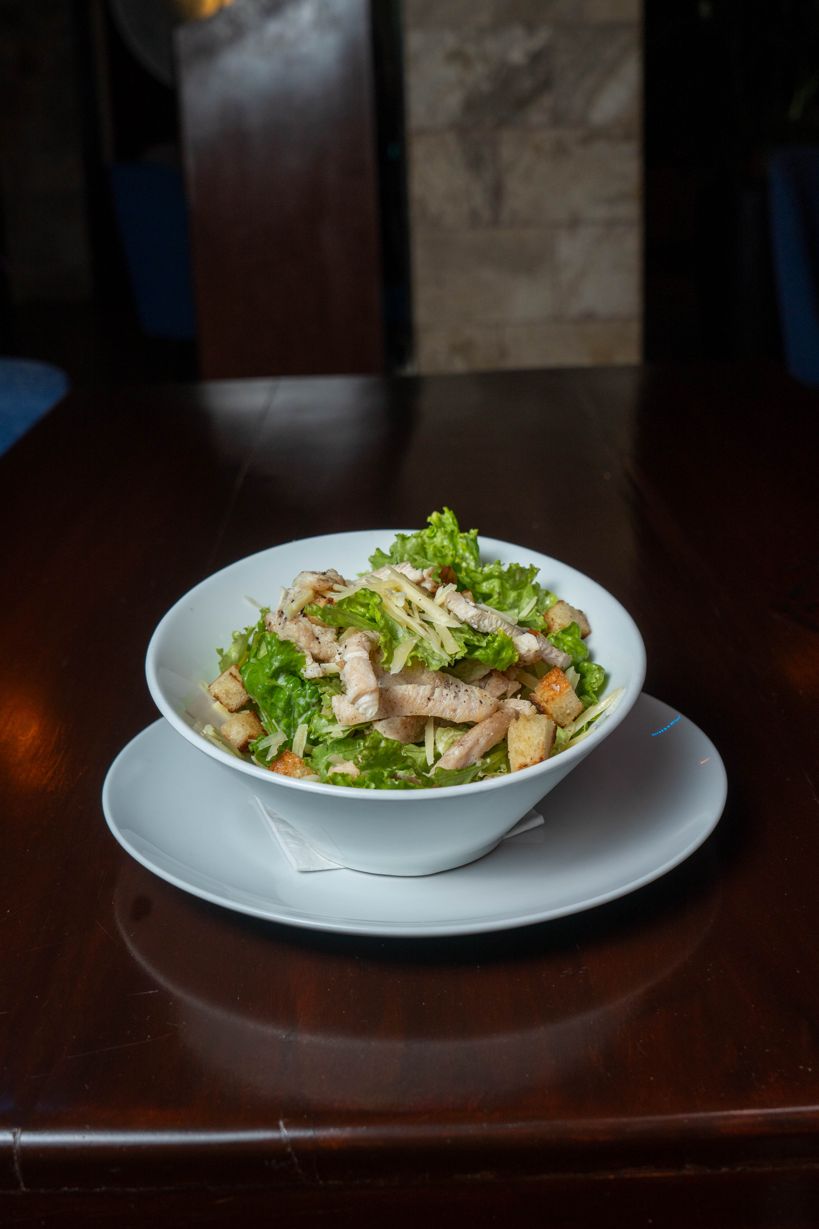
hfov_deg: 31.9
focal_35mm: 42
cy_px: 614
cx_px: 410
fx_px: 1433
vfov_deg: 46.4
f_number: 5
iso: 100
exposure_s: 1/200
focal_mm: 28
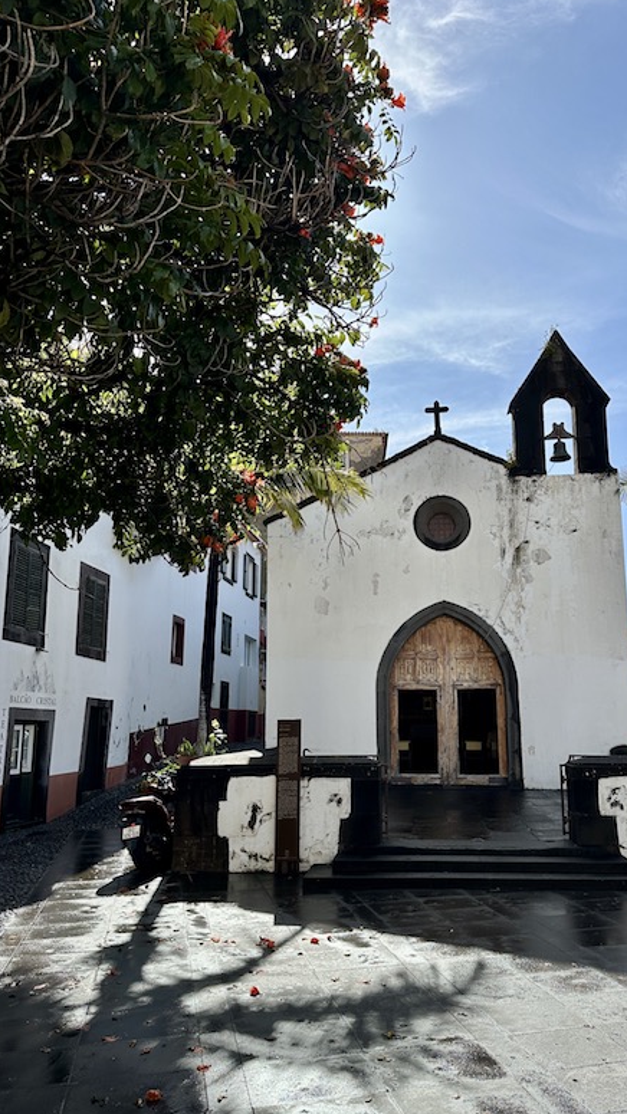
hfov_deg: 42.6
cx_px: 383
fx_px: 798
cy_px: 571
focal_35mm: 27
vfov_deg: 69.8
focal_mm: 6.86
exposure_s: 1/4762
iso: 80
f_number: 1.78
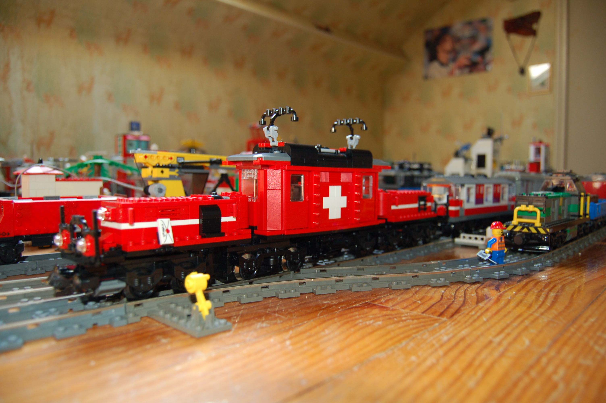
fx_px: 454
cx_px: 303
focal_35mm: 27
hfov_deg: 67.4
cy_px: 202
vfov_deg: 47.8
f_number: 3.5
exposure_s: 1/60
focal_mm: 18
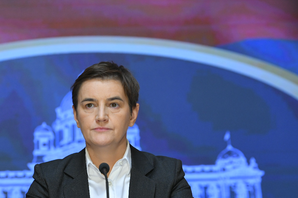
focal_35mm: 246
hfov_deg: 8.4
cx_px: 112
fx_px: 2036
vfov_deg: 5.6
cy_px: 157
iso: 2000
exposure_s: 1/320
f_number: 4
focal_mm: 155
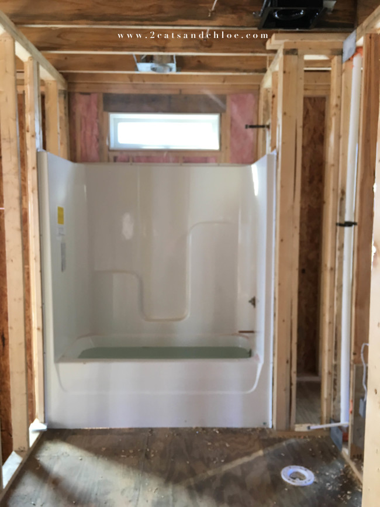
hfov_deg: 48.2
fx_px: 425
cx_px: 190
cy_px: 254
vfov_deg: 61.7
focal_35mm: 29
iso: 64
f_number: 2.2
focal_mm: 4.15
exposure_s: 1/30
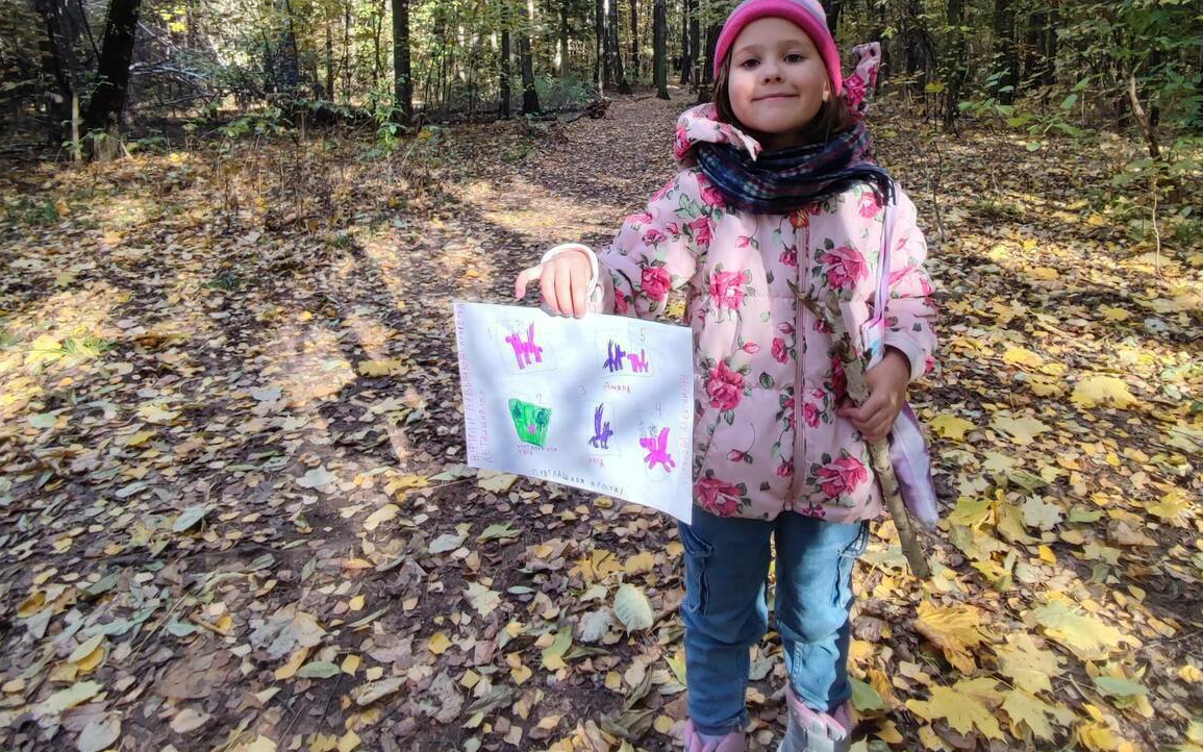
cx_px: 619
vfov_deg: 52.5
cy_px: 183
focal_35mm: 22
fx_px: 721
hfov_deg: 79.6
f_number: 2.2
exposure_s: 1/100
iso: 61
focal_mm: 1.65
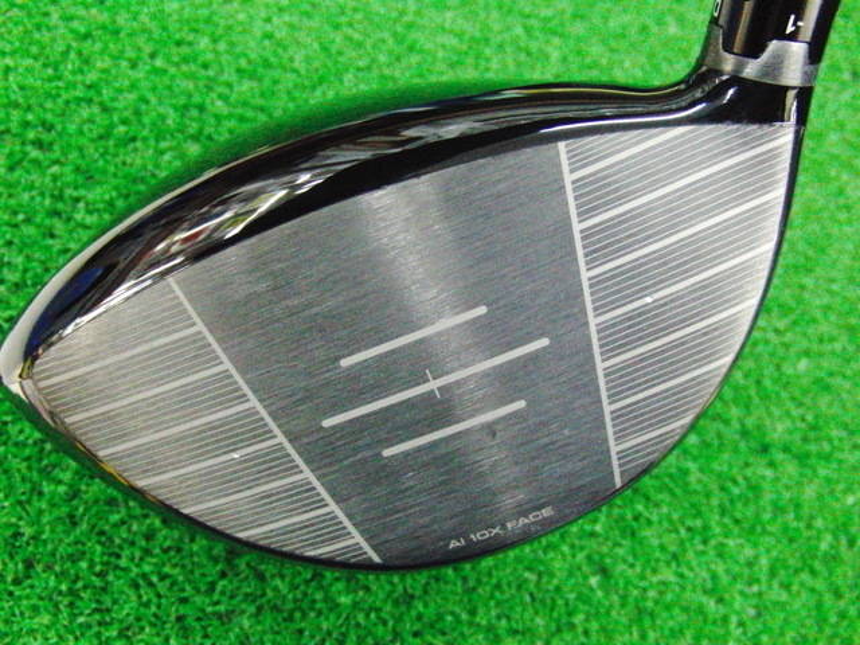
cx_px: 430
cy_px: 322
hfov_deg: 50.1
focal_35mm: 37
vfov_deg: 38.7
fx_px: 919
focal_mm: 6.42
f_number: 3.6
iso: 3200
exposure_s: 1/125
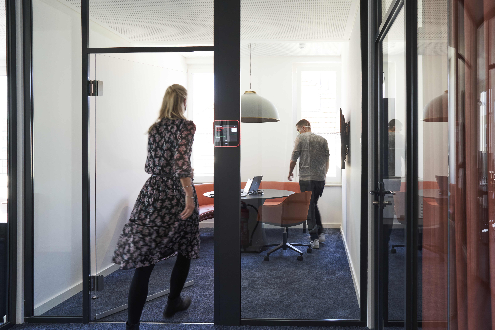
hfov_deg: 61.1
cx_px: 309
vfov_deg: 43.6
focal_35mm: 30
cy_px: 161
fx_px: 413
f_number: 8
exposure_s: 1/30
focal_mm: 24
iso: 800
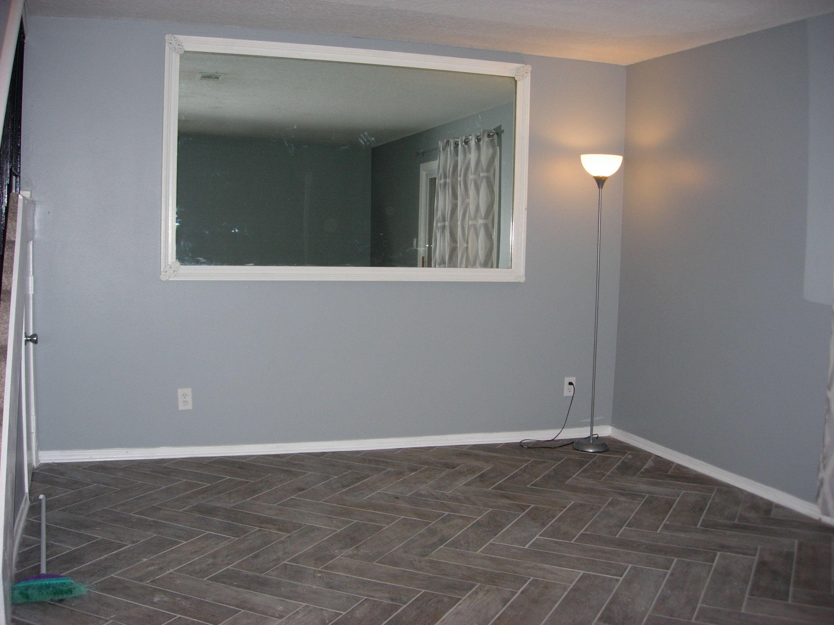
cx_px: 417
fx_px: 916
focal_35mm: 38
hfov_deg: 49.0
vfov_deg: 37.7
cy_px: 312
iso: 79
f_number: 2.8
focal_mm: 7.8
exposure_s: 1/64
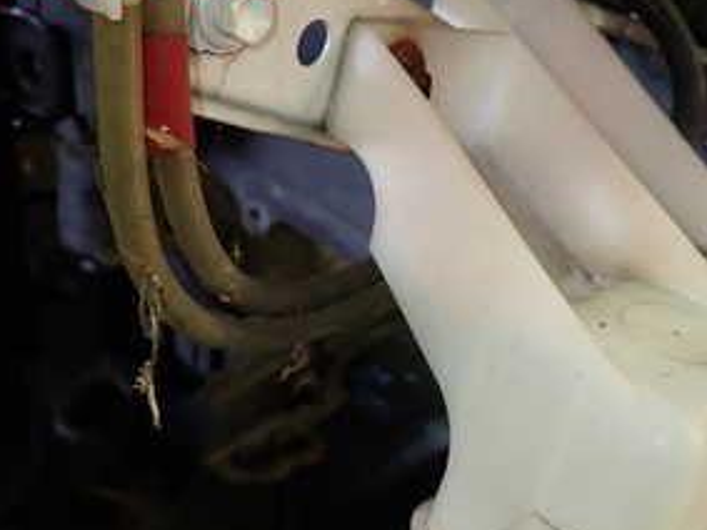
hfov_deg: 34.9
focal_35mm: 53
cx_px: 580
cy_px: 508
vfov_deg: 26.3
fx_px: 1082
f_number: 2
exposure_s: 1/50
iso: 200
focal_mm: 4.5
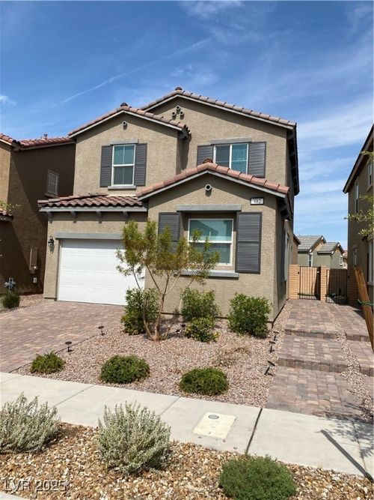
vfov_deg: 67.3
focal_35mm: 26
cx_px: 187
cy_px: 250
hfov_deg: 53.0
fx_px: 375
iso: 32
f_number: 1.8
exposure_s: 1/4608
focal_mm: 4.25
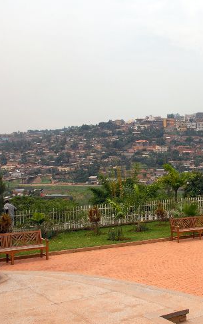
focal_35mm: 51
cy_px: 162
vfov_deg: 39.5
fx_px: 451
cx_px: 201
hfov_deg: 24.3
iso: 100
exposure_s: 1/250
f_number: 8
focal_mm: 22
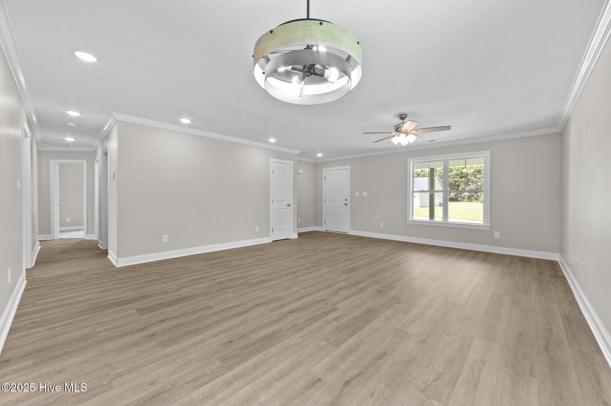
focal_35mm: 14
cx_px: 306
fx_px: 237
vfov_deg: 81.1
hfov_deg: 104.3
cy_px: 203
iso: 250
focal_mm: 14
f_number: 8
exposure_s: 1/6
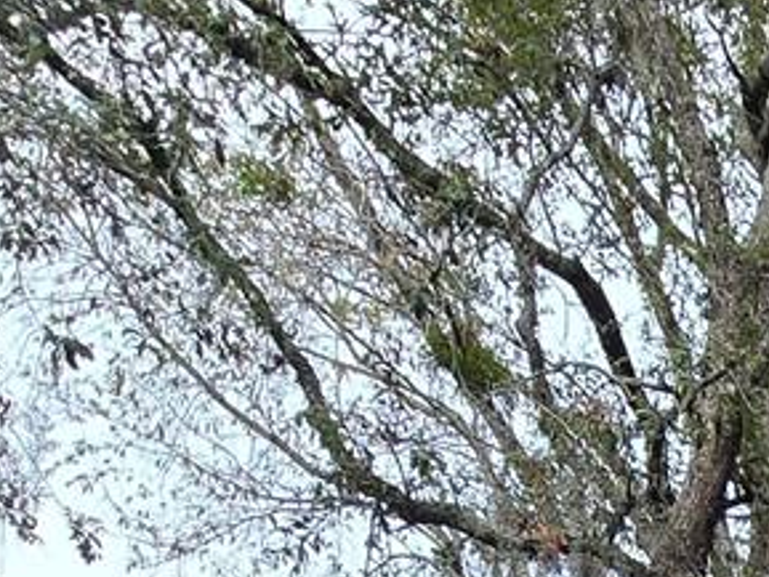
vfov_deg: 13.7
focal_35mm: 72
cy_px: 1439
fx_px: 1600
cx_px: 1389
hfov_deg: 19.8
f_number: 2.2
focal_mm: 2.2
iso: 50
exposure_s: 1/456
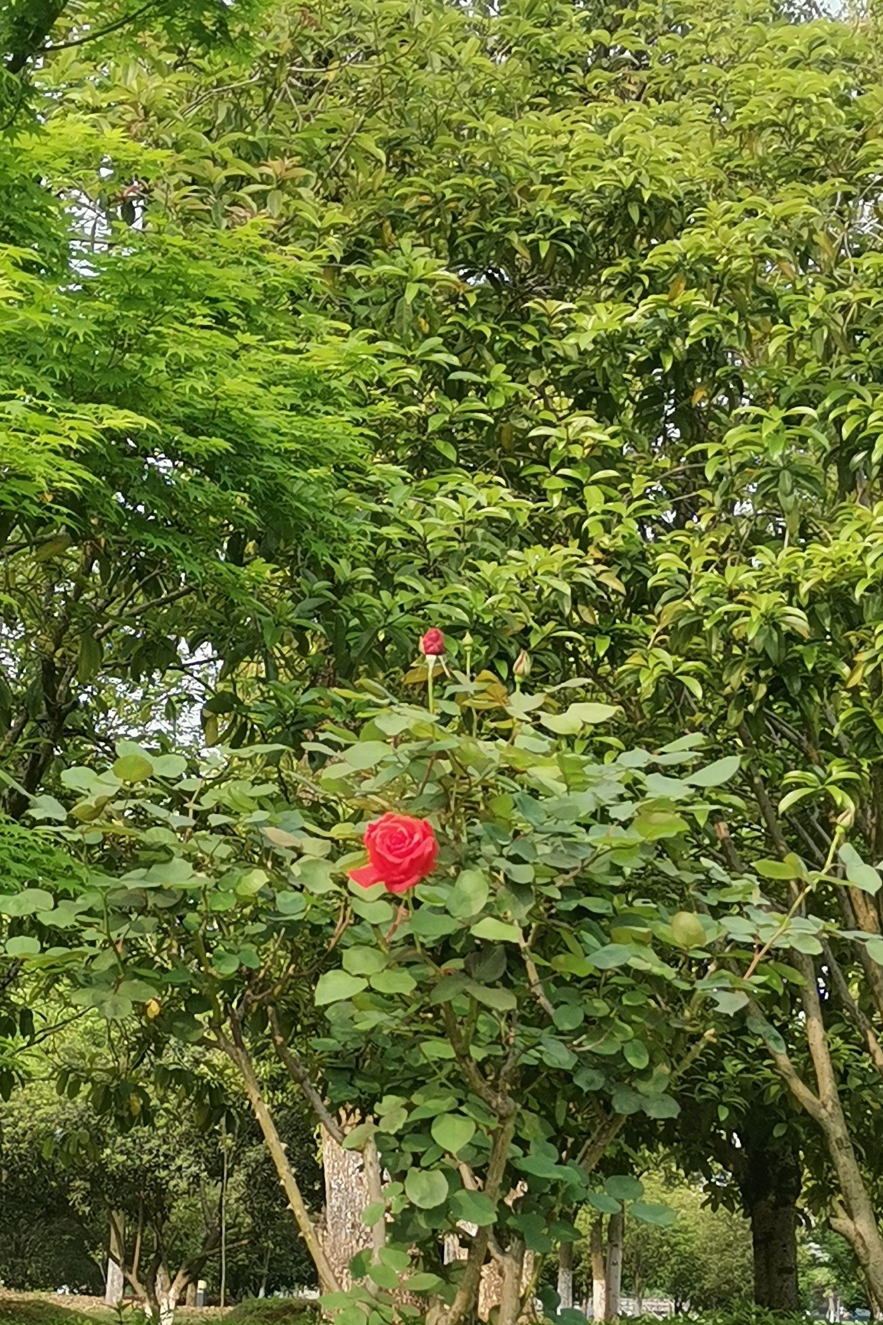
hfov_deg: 17.1
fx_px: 2944
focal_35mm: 80
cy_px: 859
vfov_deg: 25.3
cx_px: 380
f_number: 1.8
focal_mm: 4.75
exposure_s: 1/556
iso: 50
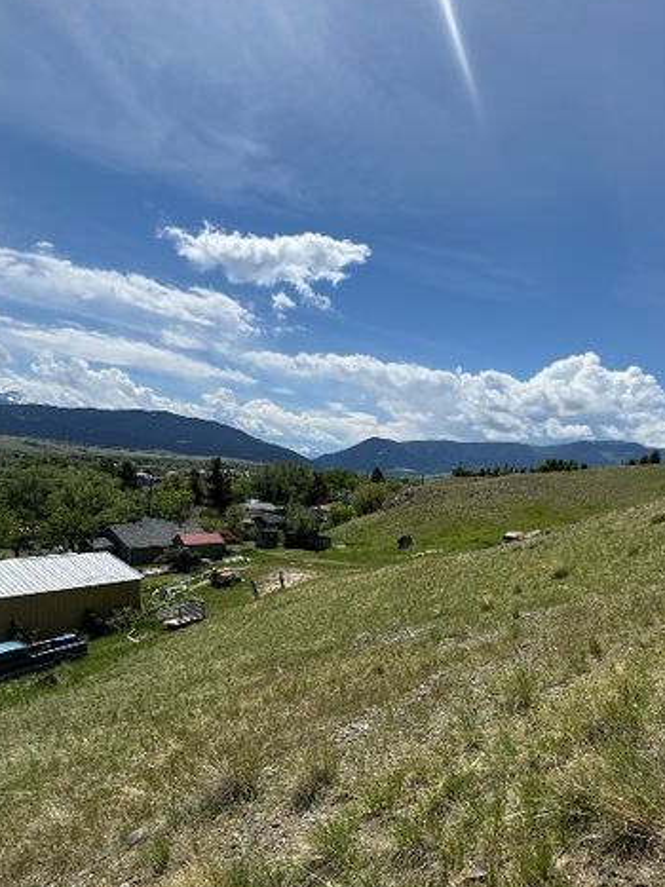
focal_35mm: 20
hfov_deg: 64.8
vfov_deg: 80.5
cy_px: 546
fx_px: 513
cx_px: 424
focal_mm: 2.22
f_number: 2.2
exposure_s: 1/3106
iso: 50
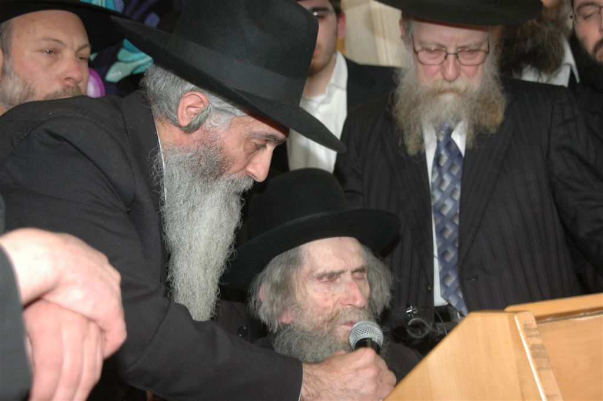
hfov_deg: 29.3
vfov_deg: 19.7
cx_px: 302
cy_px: 200
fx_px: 1155
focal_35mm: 69
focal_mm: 46
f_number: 5
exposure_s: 1/60
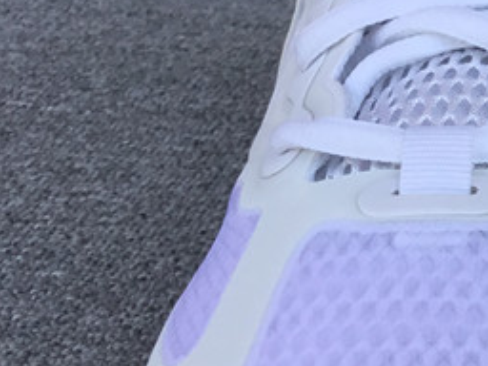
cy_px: 266
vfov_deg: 13.5
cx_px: 776
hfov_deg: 16.2
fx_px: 1537
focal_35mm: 109
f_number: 2.4
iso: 25
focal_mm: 3.3
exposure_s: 1/399
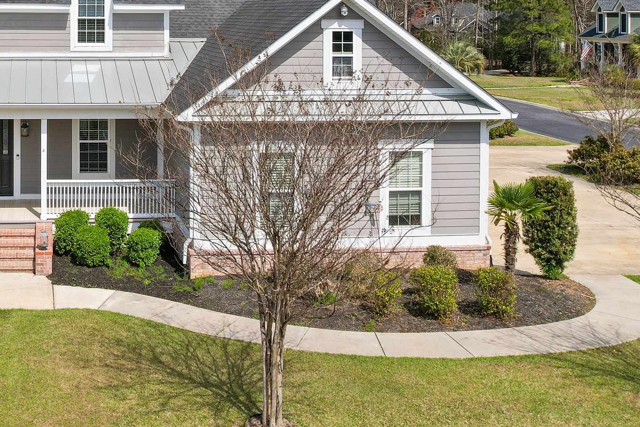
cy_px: -5
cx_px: 71
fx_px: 871
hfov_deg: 37.8
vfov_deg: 26.0
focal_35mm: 49
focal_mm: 8.38
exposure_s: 1/400
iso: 100
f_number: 2.8
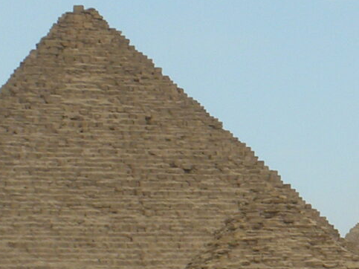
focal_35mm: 196
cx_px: 502
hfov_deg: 9.9
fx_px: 2032
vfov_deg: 7.6
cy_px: 222
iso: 64
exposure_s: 1/87.4
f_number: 10
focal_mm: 6.6
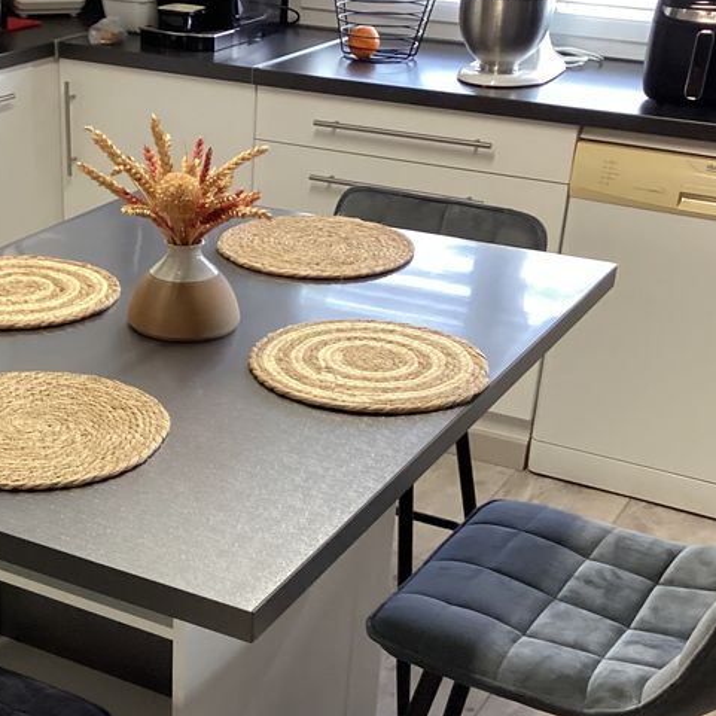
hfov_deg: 29.5
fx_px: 1334
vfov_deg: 29.5
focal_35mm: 57
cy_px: 548
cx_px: 162
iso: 320
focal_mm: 3.3
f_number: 2.4
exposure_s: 1/50
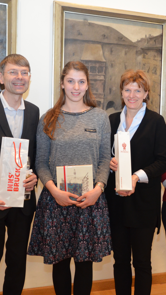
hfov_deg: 22.0
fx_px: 415
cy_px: 147
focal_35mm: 53
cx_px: 155
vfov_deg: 39.2
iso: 1400
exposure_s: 1/60
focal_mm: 22
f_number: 4
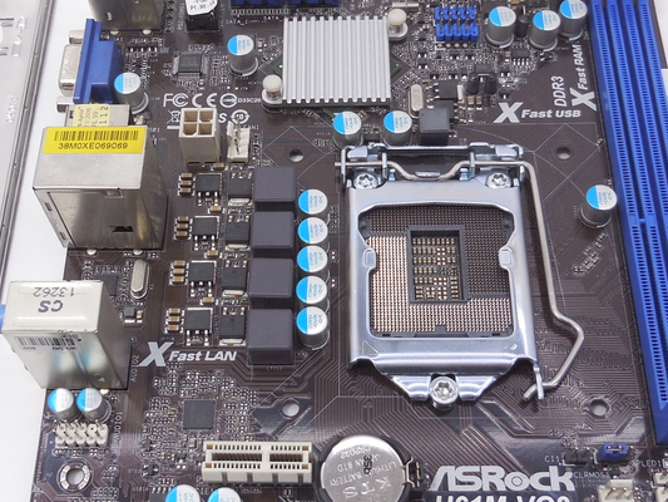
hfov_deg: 39.6
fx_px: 926
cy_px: 256
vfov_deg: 30.3
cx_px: 303
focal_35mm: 48
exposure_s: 1/80
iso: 125
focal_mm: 4.5
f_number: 3.1
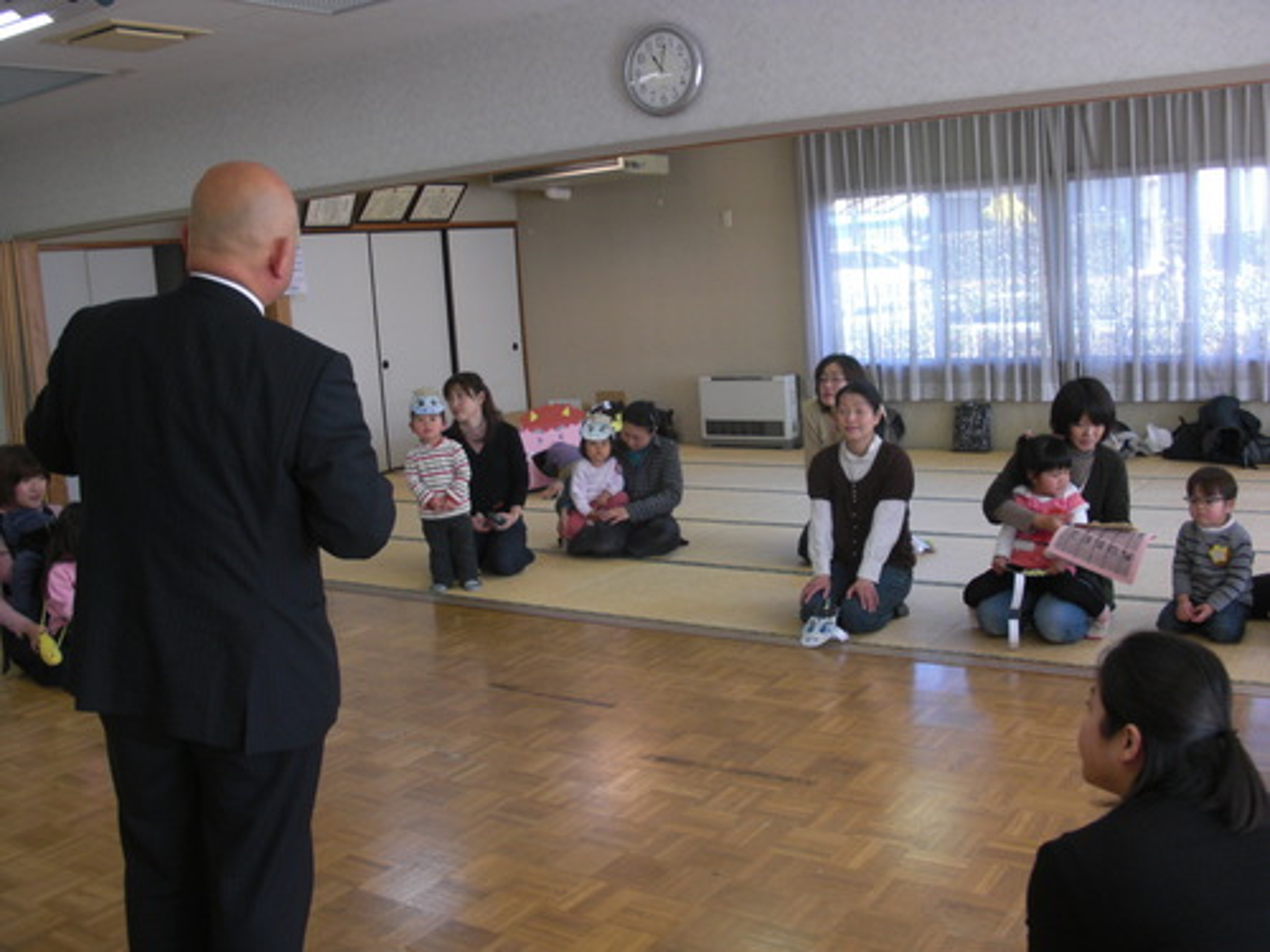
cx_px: 635
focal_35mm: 36
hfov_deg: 51.4
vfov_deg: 39.7
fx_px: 1321
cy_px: 476
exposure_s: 1/60
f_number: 2.8
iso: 100
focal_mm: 6.3
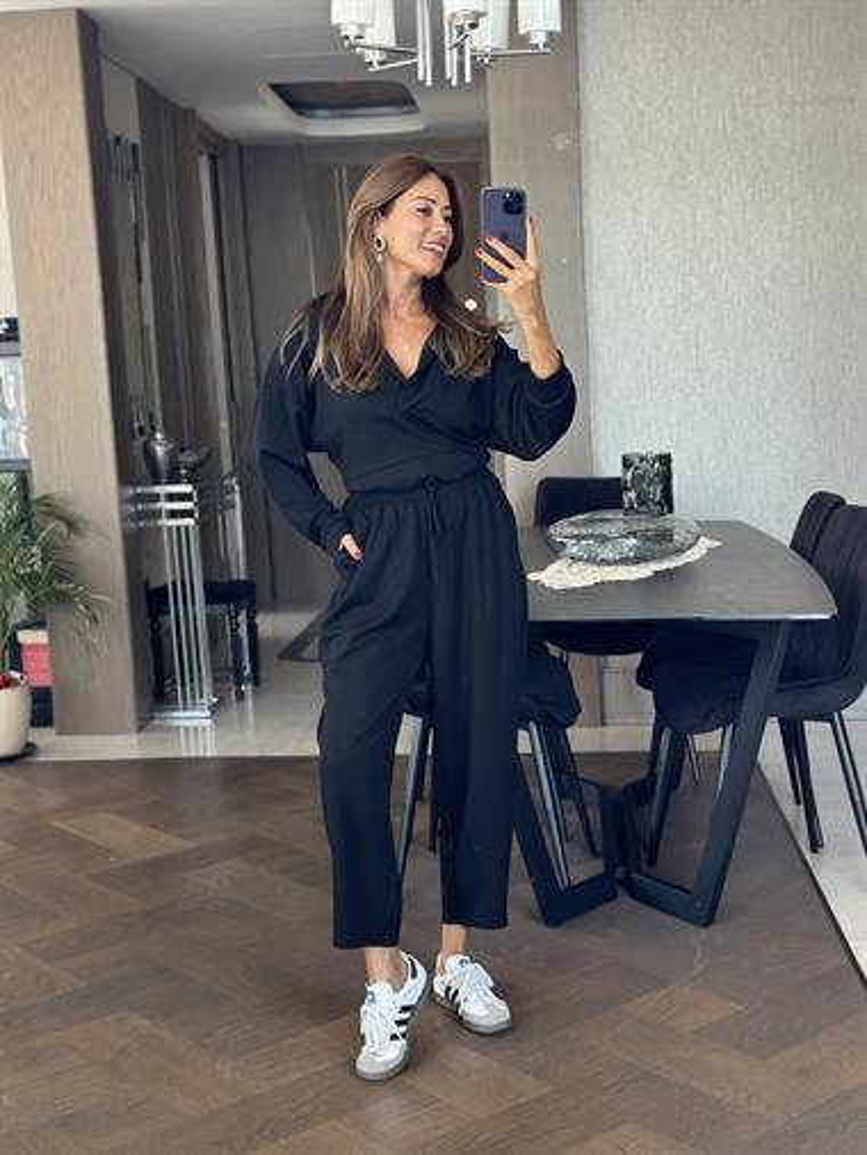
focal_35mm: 48
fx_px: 1602
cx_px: 434
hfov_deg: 30.3
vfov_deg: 39.6
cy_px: 578
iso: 125
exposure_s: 1/60
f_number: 1.78
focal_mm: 6.86
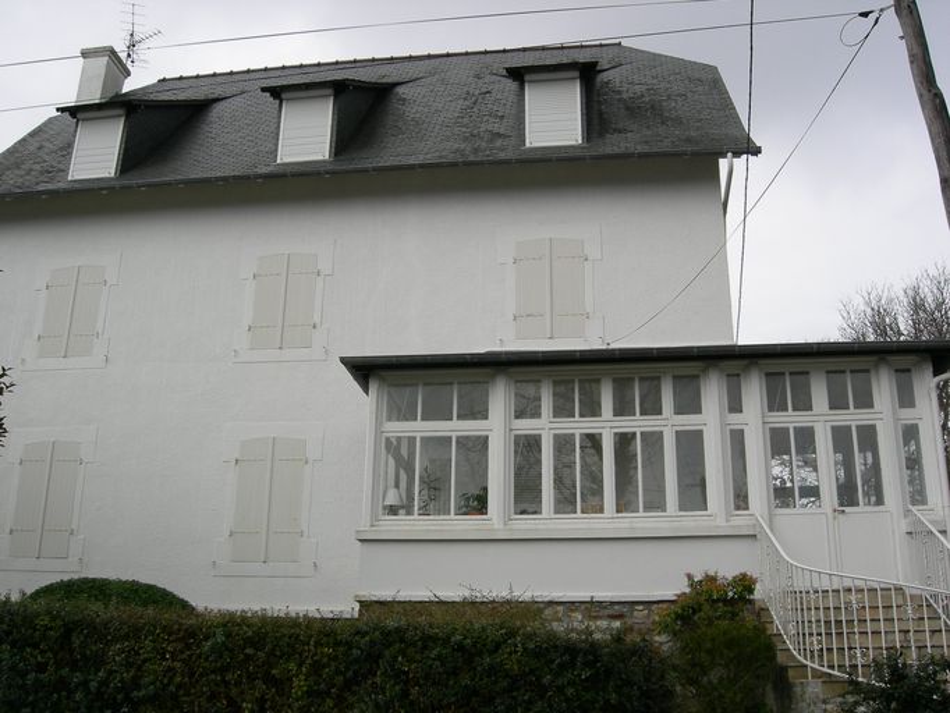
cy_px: 356
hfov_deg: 51.3
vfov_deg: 39.7
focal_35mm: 36
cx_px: 475
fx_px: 988
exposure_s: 1/218
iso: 64
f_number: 6
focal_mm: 7.5
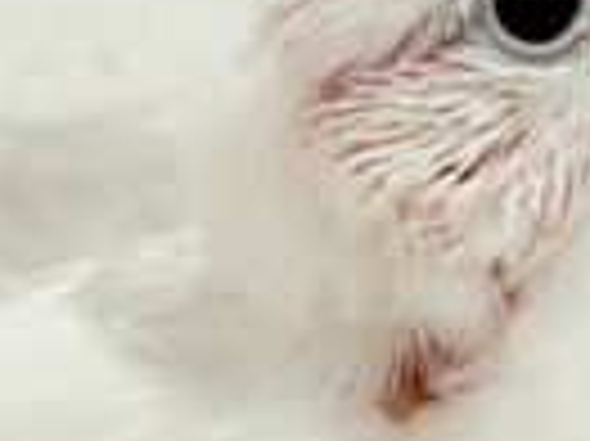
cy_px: 220
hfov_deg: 7.7
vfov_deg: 5.8
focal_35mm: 255
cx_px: -5
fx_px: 4342
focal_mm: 5.96
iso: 32
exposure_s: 1/50
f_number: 1.6
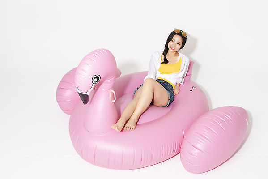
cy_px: 90
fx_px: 313
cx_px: 134
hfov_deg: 46.4
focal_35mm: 42
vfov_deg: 31.9
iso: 100
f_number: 18
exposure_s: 1/125
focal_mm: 42
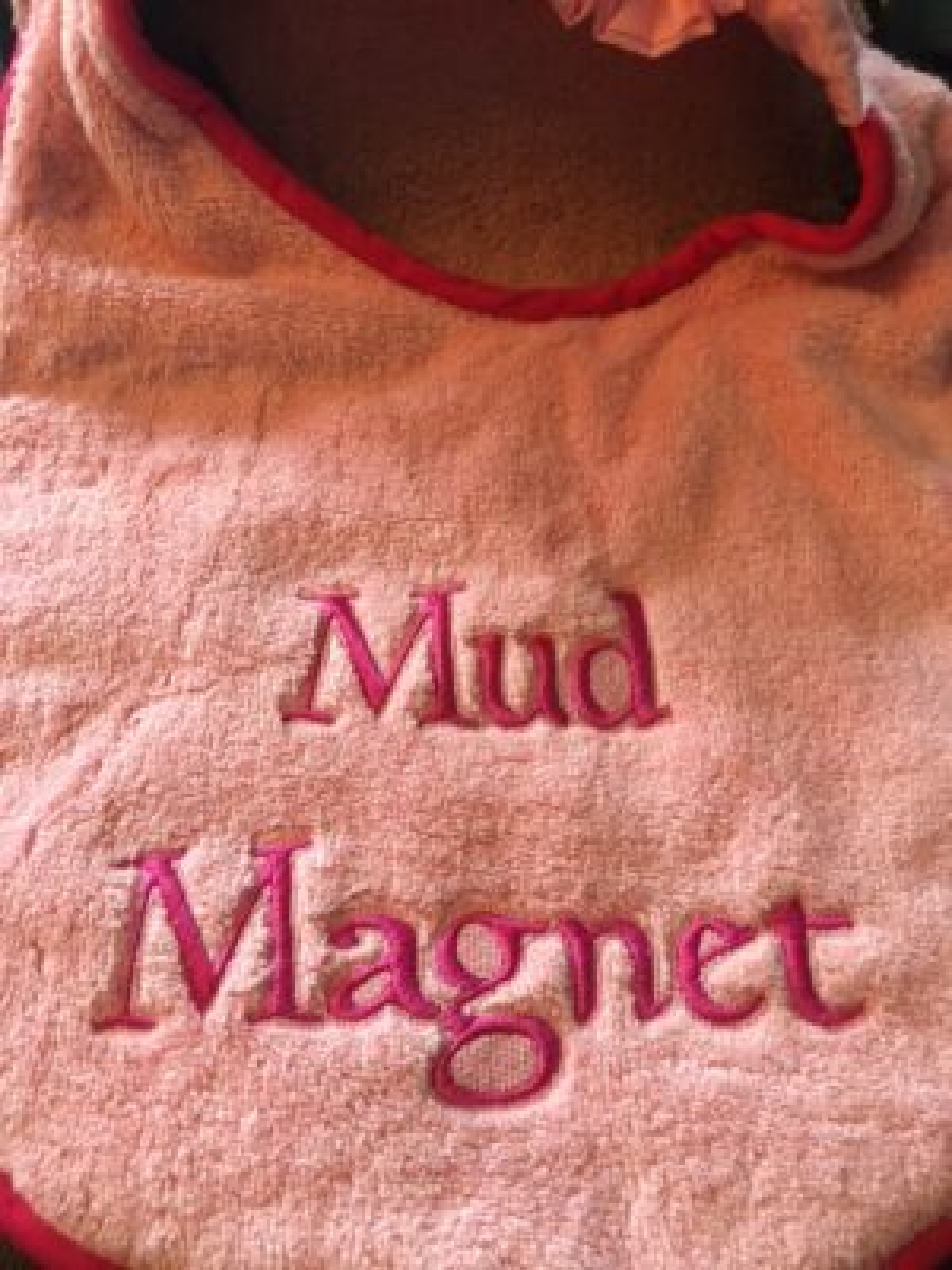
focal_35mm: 29
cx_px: 476
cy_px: 635
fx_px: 1063
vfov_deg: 61.7
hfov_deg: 48.2
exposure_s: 1/17
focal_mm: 4.15
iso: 125
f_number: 2.2
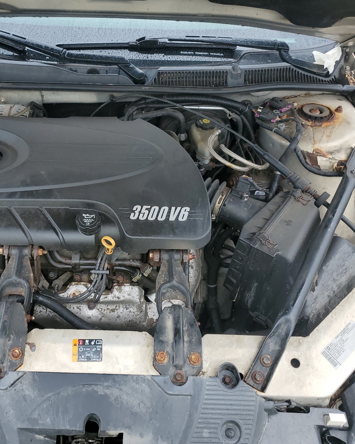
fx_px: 447
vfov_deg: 52.8
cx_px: 116
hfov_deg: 42.7
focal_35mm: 34
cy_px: 223
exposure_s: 1/417
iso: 50
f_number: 1.5
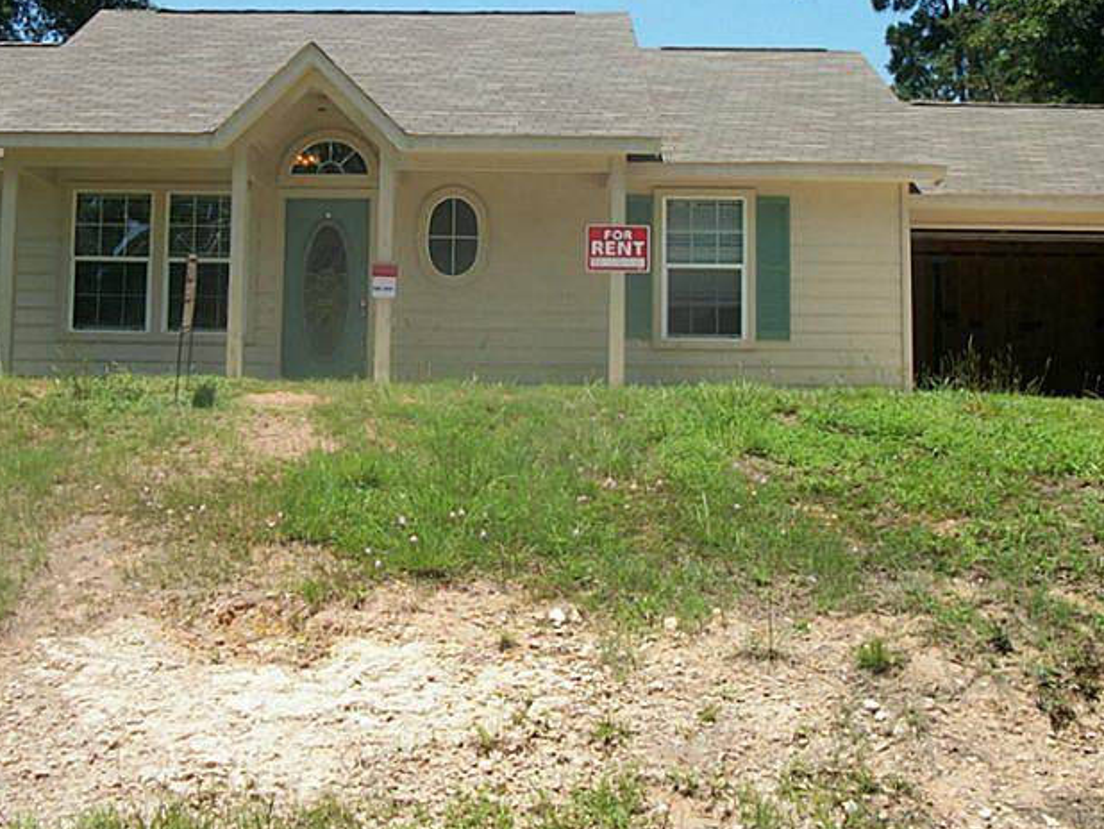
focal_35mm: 53
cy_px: 247
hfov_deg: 36.1
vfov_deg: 27.3
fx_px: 1691
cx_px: 504
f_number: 8.8
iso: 80
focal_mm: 5.7
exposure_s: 1/125
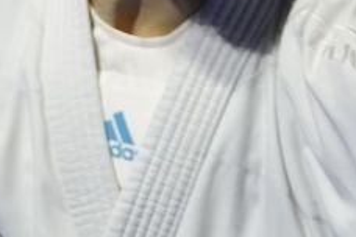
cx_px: 206
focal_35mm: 931
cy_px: 187
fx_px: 9206
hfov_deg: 2.2
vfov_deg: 1.5
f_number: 2.8
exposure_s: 1/1000
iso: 1000
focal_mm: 118
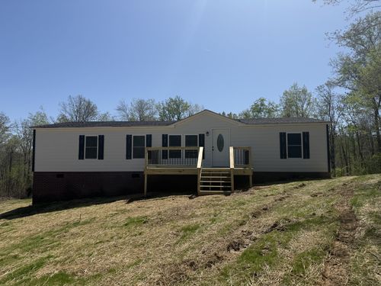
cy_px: 143
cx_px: 190
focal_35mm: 24
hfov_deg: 71.6
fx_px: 264
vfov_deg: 56.8
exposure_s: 1/6173
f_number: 1.78
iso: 80
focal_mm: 6.76
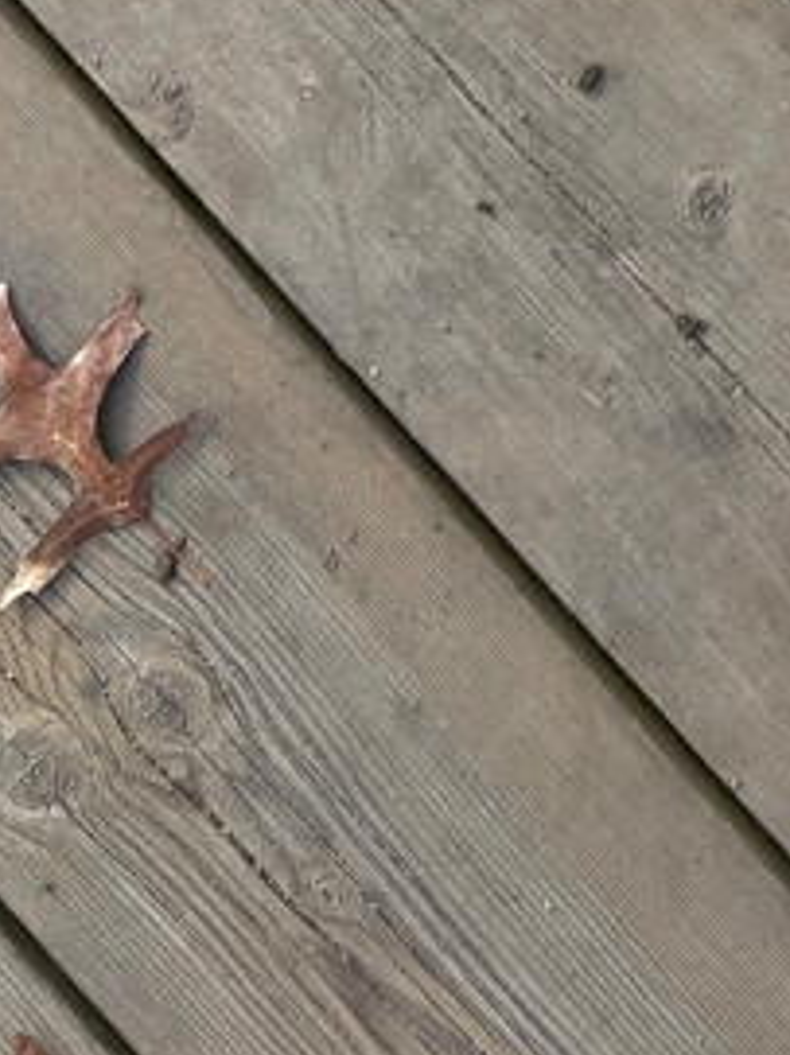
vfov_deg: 13.6
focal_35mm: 115
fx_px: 3502
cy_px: -1269
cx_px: 1113
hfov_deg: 12.4
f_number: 1.6
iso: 50
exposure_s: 1/1287
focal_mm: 5.96
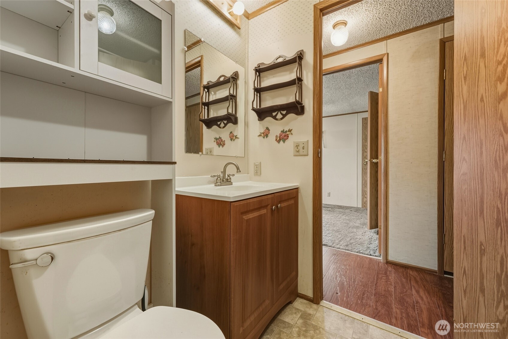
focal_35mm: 14
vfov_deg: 81.2
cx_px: 254
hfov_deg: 104.3
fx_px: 198
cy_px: 170
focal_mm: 14
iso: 400
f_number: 9
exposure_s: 1/60
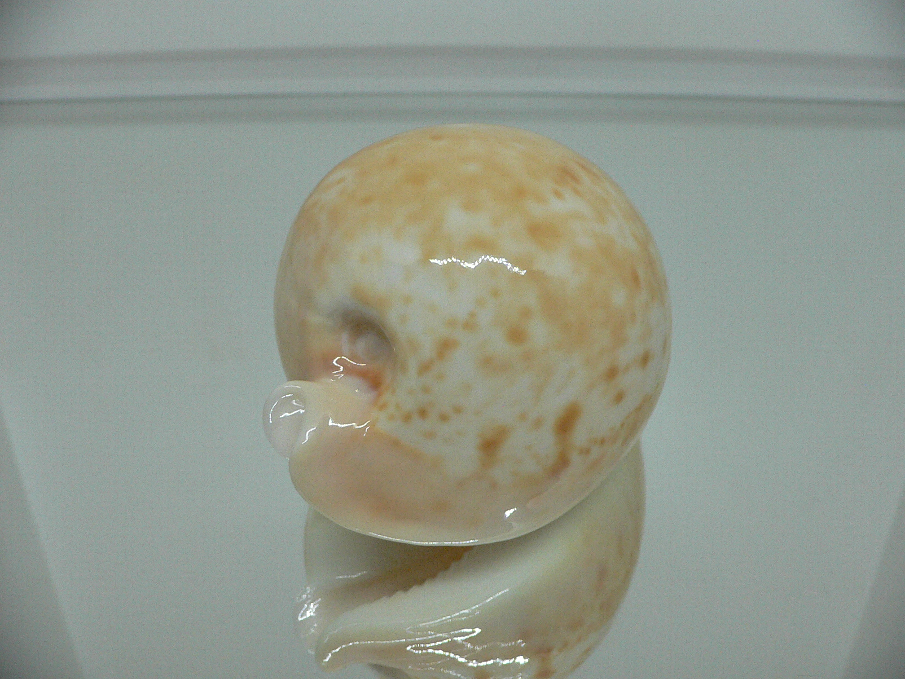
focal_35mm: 35
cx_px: 452
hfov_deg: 52.6
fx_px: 915
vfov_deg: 40.7
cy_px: 340
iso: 200
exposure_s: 1/60
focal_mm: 4.6
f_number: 2.8
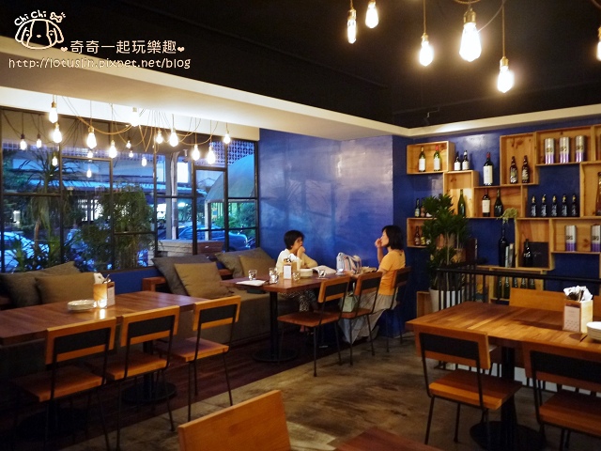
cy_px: 226
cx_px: 300
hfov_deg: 63.4
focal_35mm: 28
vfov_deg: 49.7
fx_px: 486
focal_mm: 14
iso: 800
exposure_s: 1/10
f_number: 2.5
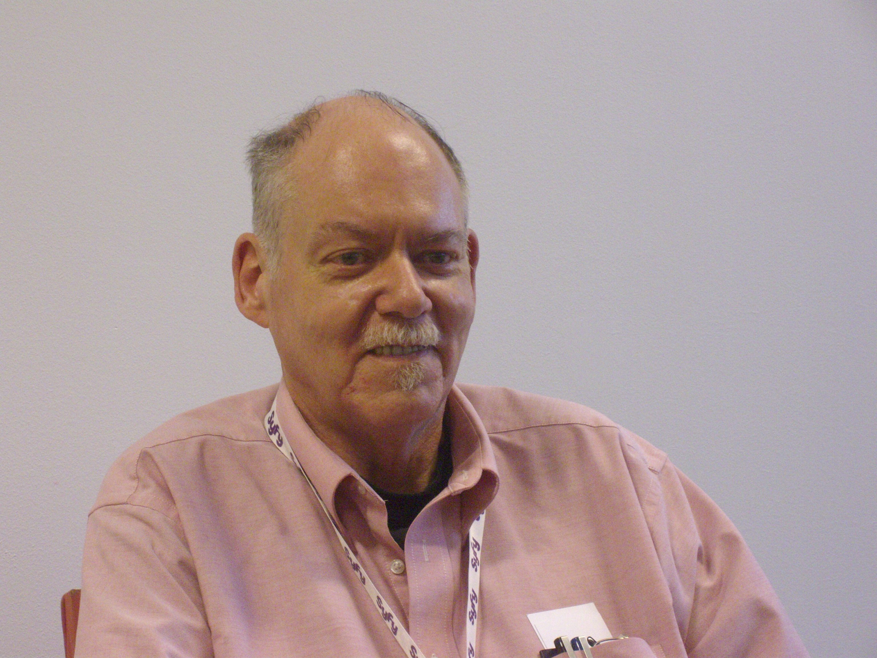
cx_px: 438
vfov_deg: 13.7
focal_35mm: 108
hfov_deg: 18.2
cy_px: 329
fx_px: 2736
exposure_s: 1/25
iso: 320
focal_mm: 18
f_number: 4.8
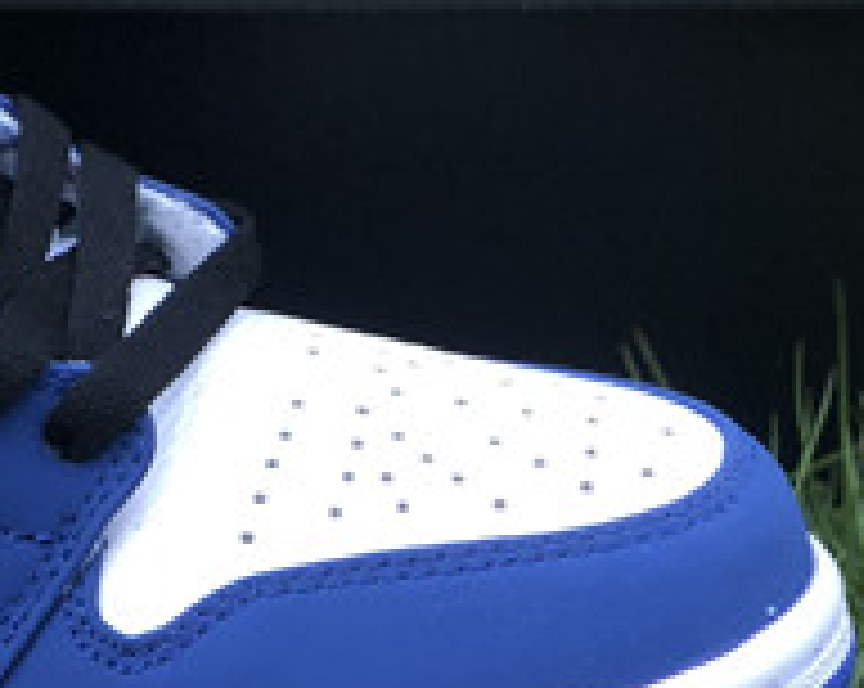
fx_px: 5004
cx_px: -117
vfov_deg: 7.8
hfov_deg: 9.8
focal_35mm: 196
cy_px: -128
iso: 16
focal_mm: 6
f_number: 2.4
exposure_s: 1/120
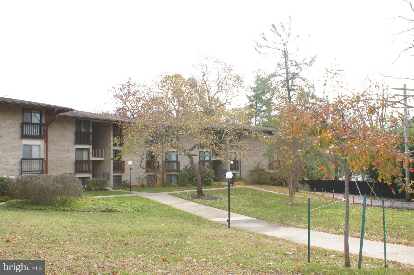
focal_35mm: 33
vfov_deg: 39.9
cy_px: 138
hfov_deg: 57.3
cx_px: 207
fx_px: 379
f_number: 10
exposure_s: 1/80
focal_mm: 22
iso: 200
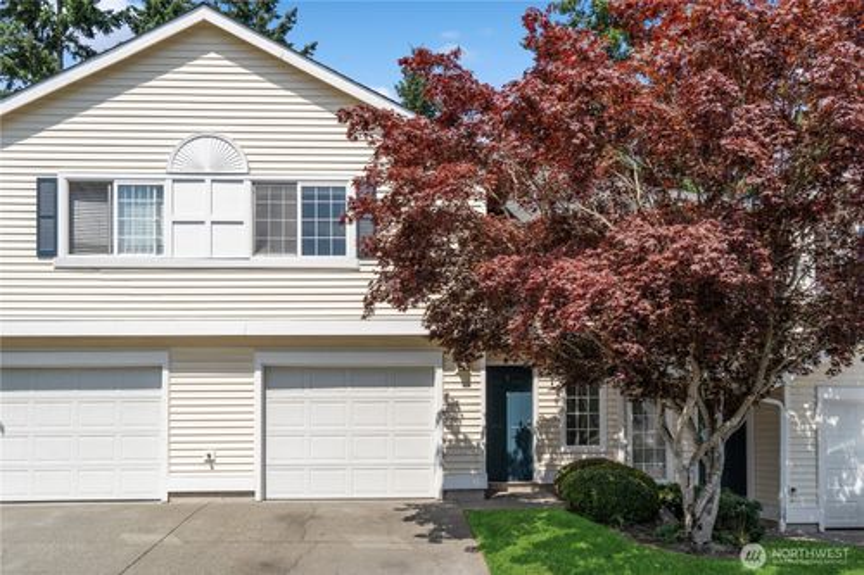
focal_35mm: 33
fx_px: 792
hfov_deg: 57.2
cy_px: 288
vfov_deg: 39.9
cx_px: 432
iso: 200
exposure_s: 1/500
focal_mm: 33
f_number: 9
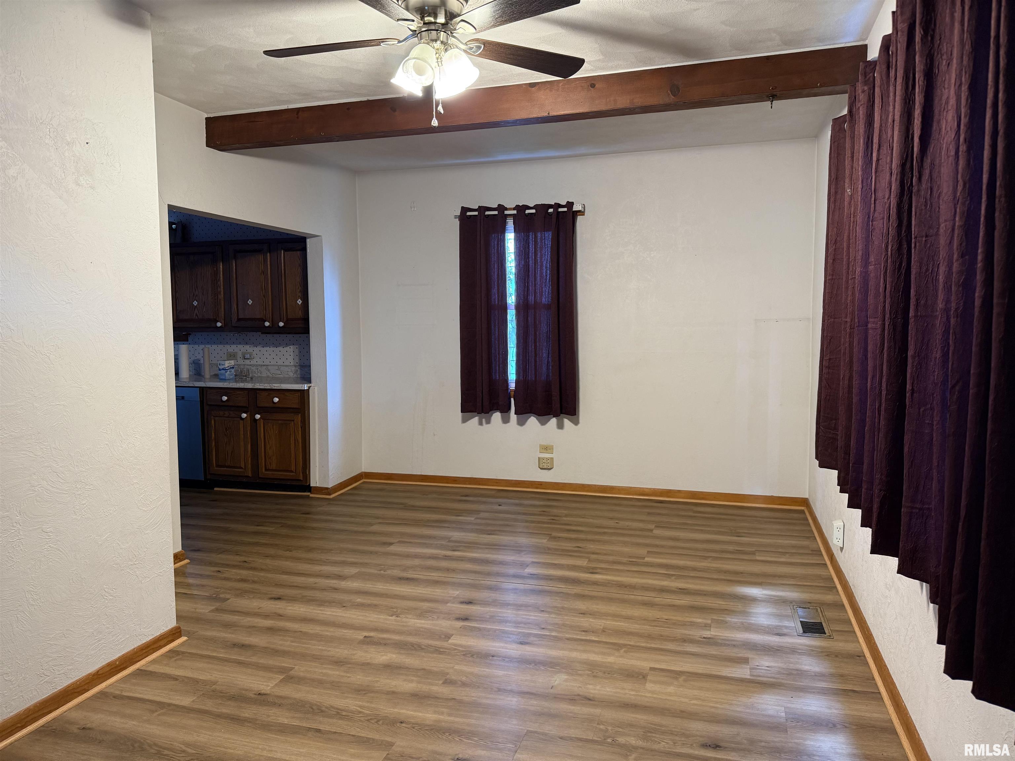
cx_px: 508
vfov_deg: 56.8
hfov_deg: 71.6
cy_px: 380
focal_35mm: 24
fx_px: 704
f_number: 1.78
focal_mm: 6.76
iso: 200
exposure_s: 1/60
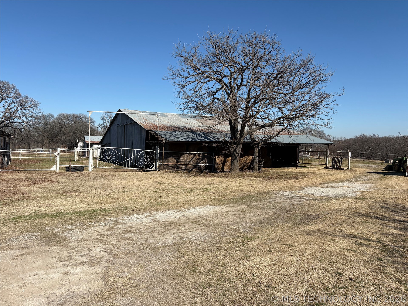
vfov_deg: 53.1
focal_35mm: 26
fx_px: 306
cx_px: 204
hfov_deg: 67.3
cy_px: 153
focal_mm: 5.96
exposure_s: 1/4329
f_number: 1.6
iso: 50
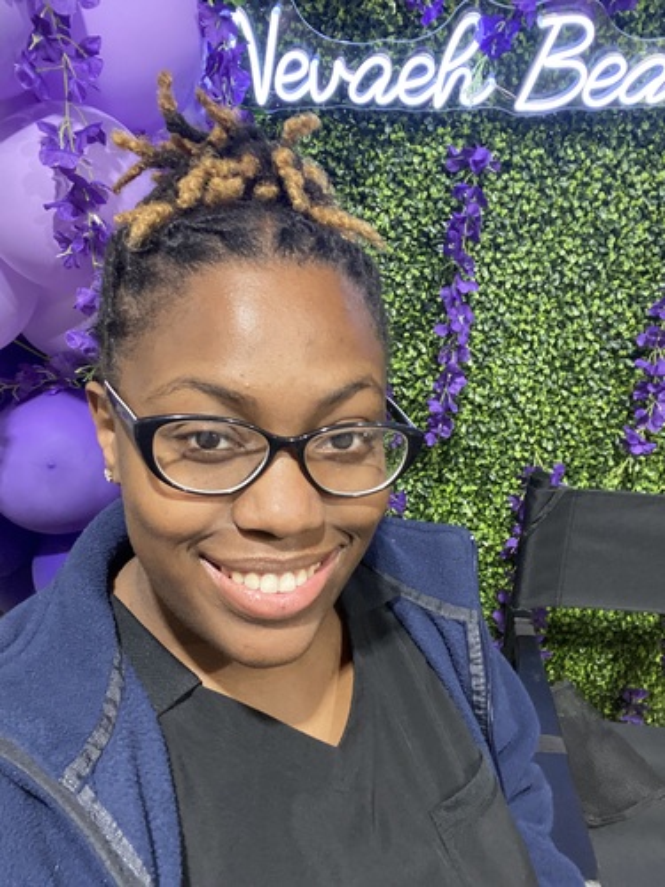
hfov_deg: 46.8
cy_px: 444
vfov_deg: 60.0
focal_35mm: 30
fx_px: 768
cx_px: 332
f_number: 2.2
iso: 320
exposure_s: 1/40
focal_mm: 2.71
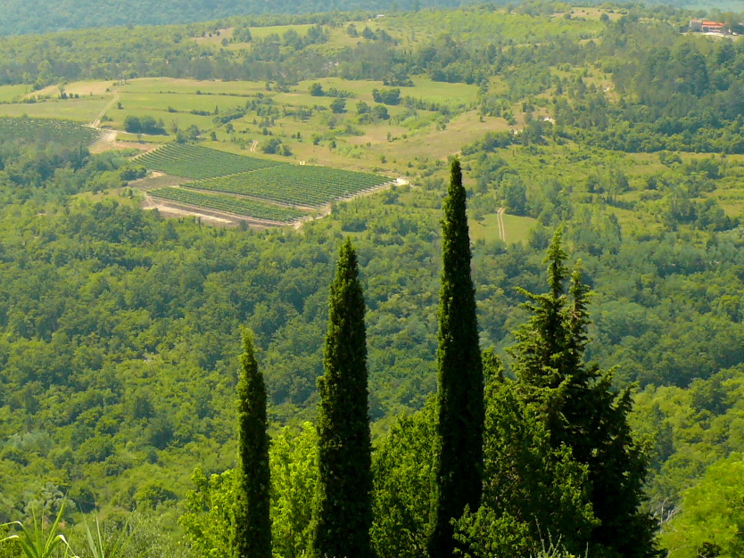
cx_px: 276
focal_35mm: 117
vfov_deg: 12.6
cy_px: 144
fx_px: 2515
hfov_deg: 16.8
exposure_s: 1/250
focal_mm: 10.1
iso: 100
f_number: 4
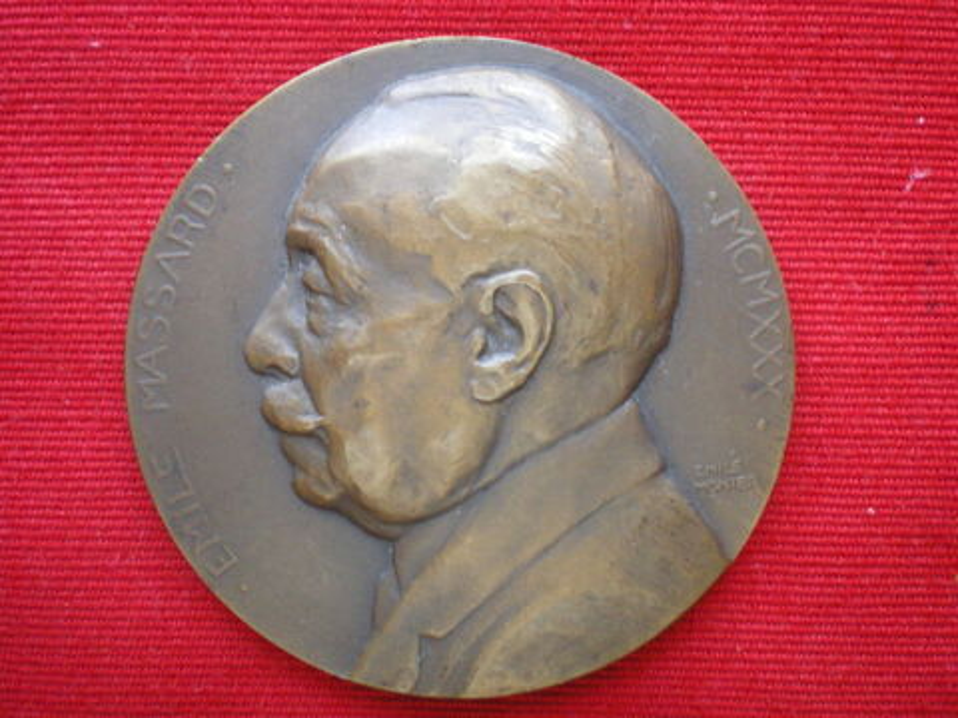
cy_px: 359
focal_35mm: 38
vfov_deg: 37.7
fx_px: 1052
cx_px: 479
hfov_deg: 49.0
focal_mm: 6.3
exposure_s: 1/20
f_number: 3.1
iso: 400
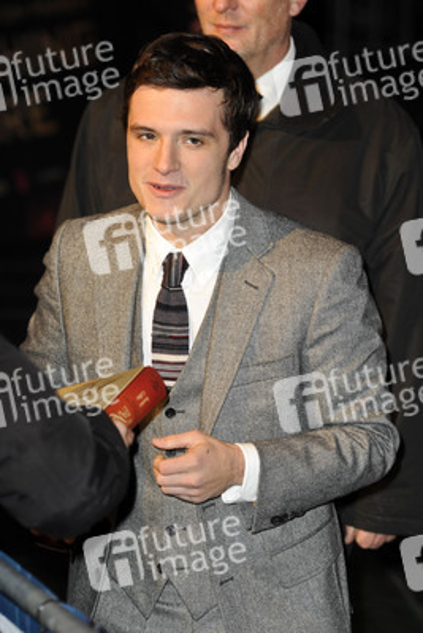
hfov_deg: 8.9
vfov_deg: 13.2
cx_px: 212
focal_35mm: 155
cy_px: 316
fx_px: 2729
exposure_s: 1/80
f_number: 6.3
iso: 800
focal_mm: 155
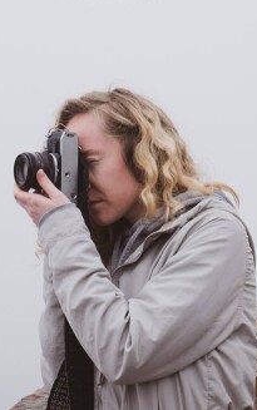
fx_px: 783
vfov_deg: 29.3
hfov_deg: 18.6
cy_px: 202
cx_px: 107
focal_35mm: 70
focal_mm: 30.2
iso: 640
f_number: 10
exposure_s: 1/180
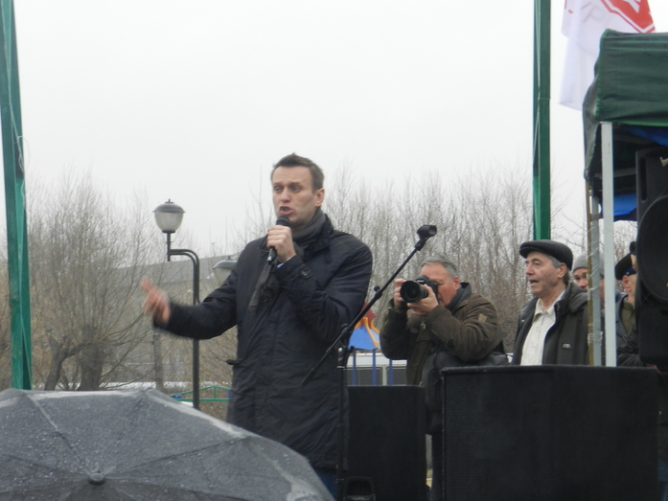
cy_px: 250
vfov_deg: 10.2
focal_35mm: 145
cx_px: 334
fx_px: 2799
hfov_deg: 13.6
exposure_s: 1/80
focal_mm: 25.7
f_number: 5.1
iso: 160
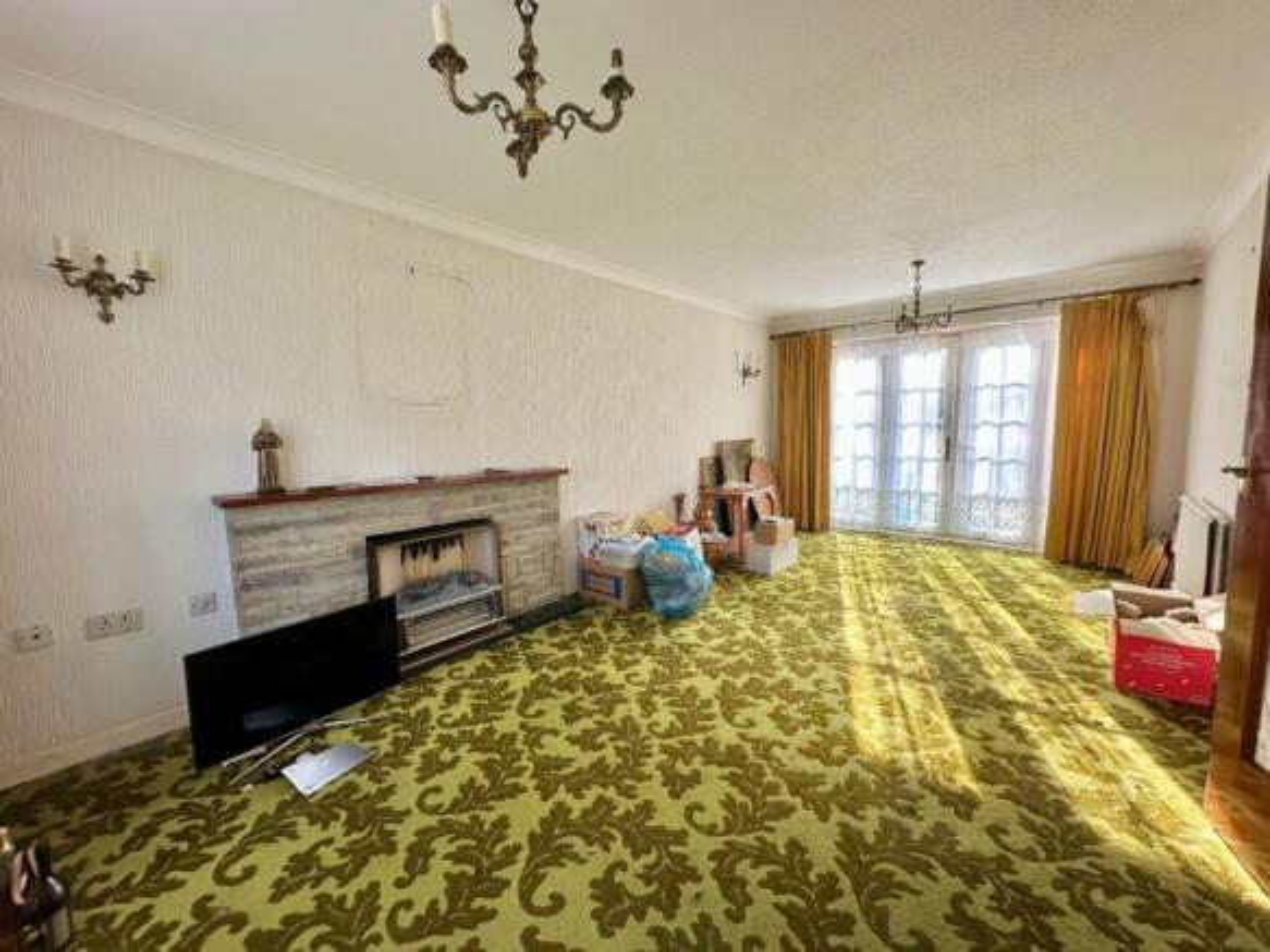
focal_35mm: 14
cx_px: 635
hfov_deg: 102.1
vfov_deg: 85.7
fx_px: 514
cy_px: 476
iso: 100
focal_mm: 2.22
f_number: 2.2
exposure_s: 1/99
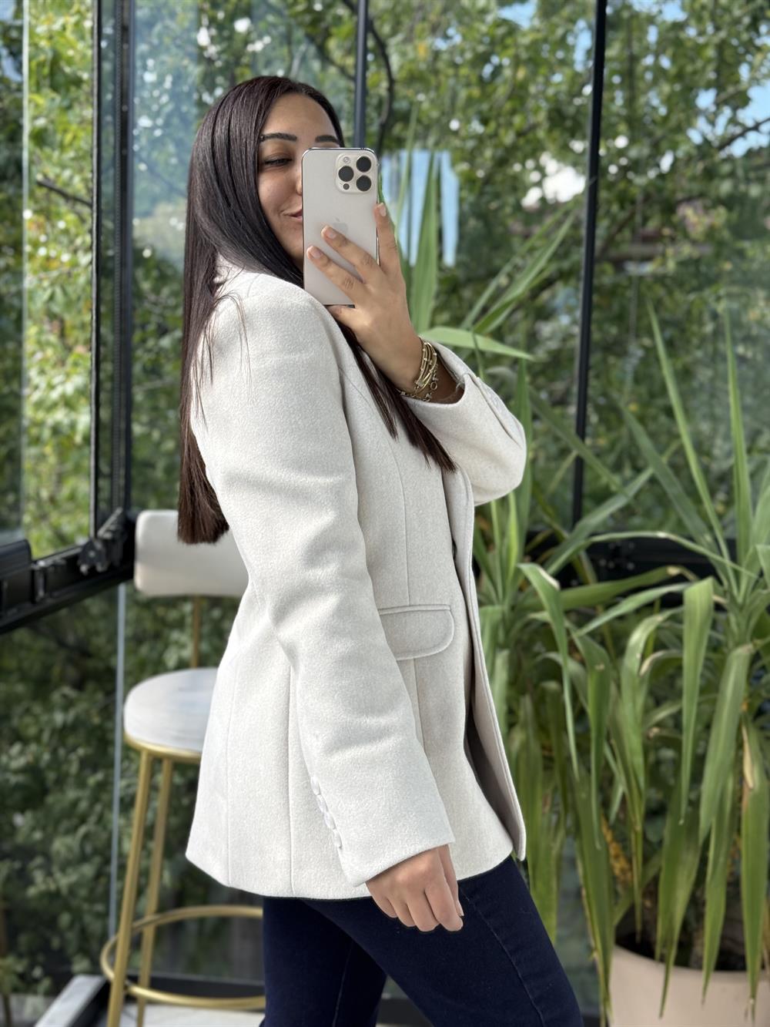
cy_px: 514
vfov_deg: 39.7
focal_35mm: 48
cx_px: 385
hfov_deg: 30.3
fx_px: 1423
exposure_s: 1/245
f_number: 1.78
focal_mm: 6.76
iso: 80
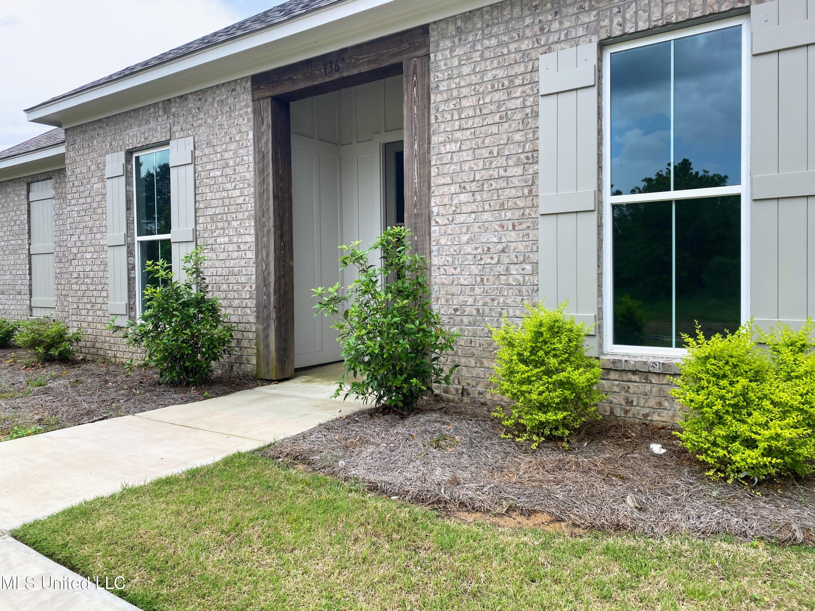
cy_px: 306
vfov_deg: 53.1
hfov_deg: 67.3
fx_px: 612
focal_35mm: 26
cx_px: 408
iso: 32
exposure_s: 1/845
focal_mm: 4.25
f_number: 1.8
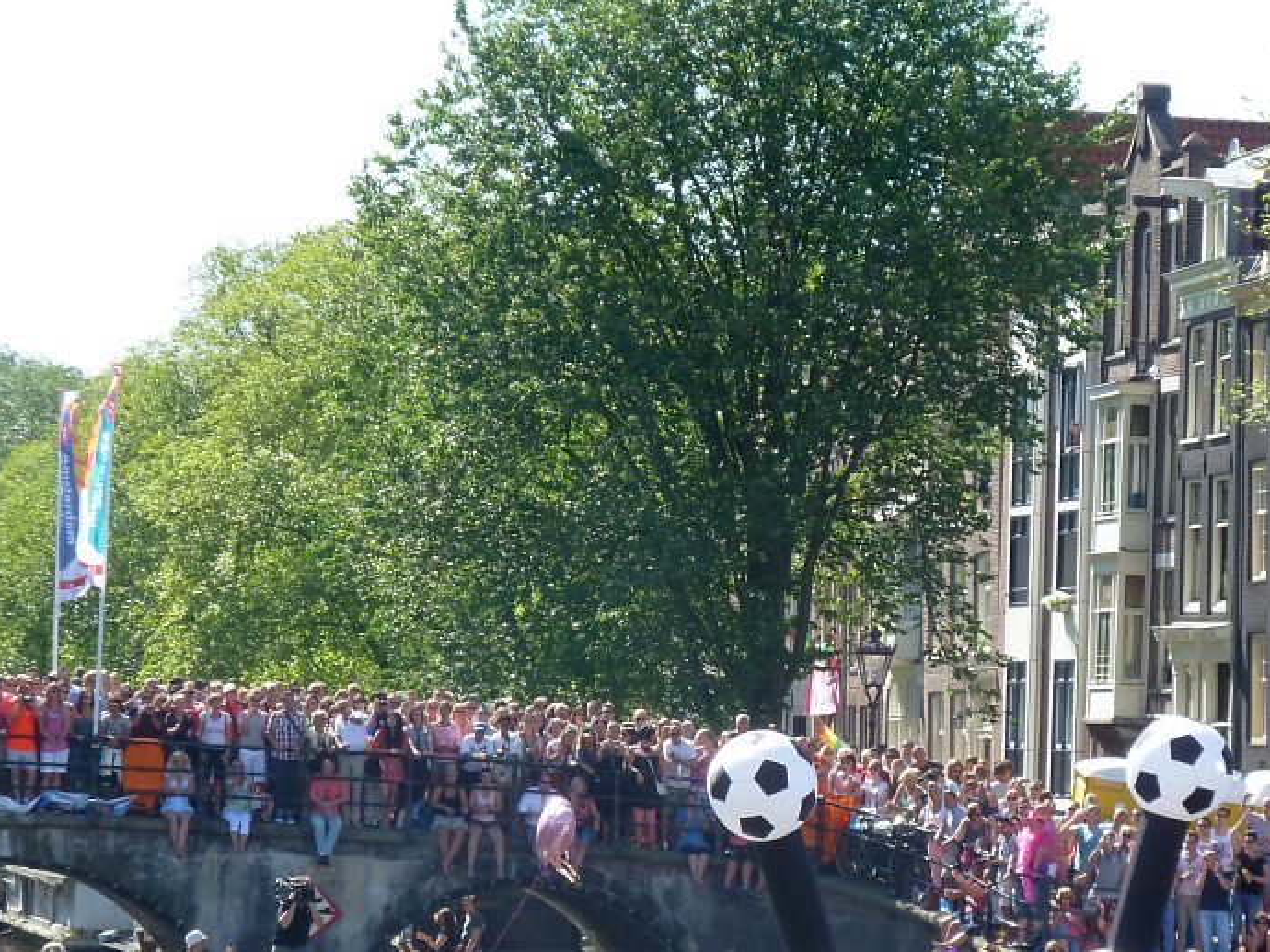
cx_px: 836
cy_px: 689
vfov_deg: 7.8
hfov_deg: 10.4
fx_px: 6968
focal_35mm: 190
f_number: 4.4
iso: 160
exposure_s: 1/320
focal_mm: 21
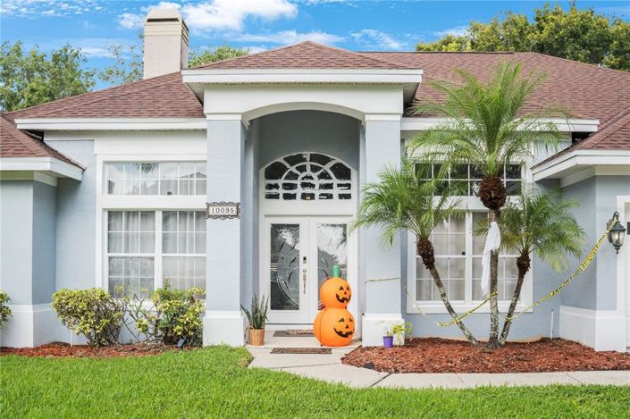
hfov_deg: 53.2
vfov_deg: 36.8
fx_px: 630
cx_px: 315
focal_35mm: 36
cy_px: 210
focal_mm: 24
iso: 800
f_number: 13
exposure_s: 1/40
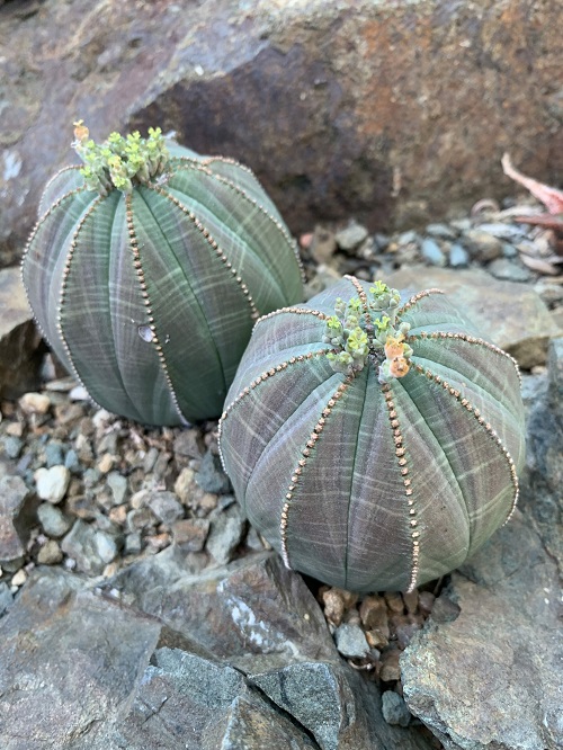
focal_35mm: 26
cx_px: 282
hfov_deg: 53.1
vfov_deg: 67.3
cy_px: 375
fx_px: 563
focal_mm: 4.25
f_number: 1.8
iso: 80
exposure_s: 1/121
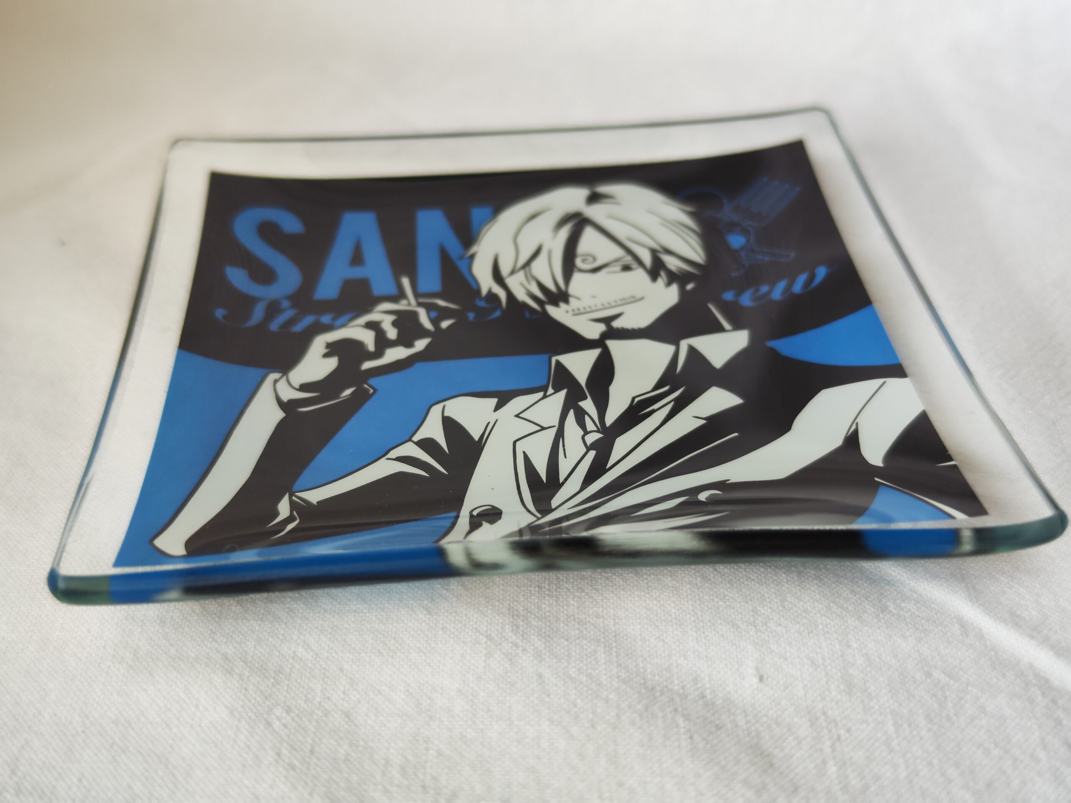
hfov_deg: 73.9
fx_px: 712
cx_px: 536
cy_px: 402
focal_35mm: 23
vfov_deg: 58.9
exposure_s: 1/500
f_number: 1.69
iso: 924
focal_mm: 7.01
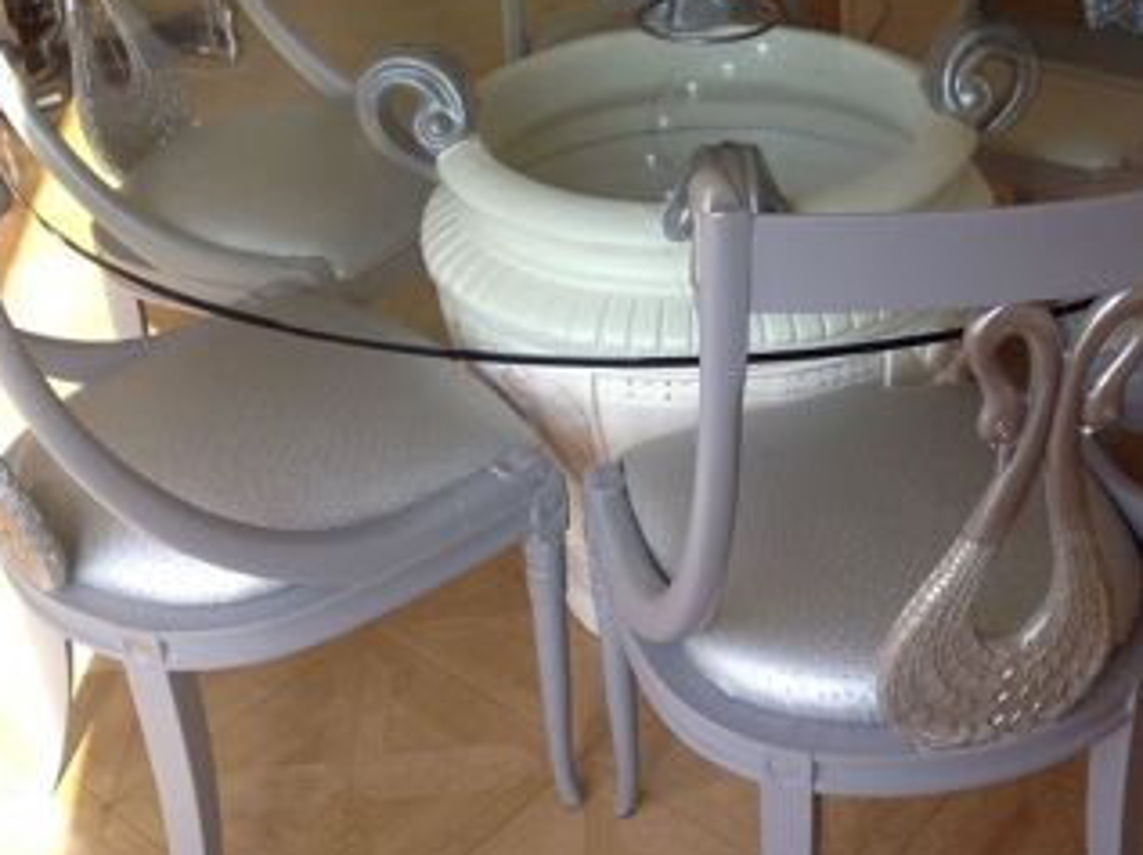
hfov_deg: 35.8
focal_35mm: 53
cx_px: 786
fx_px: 1748
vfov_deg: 27.2
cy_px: 254
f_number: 2.4
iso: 64
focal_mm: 4.28
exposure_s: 1/120
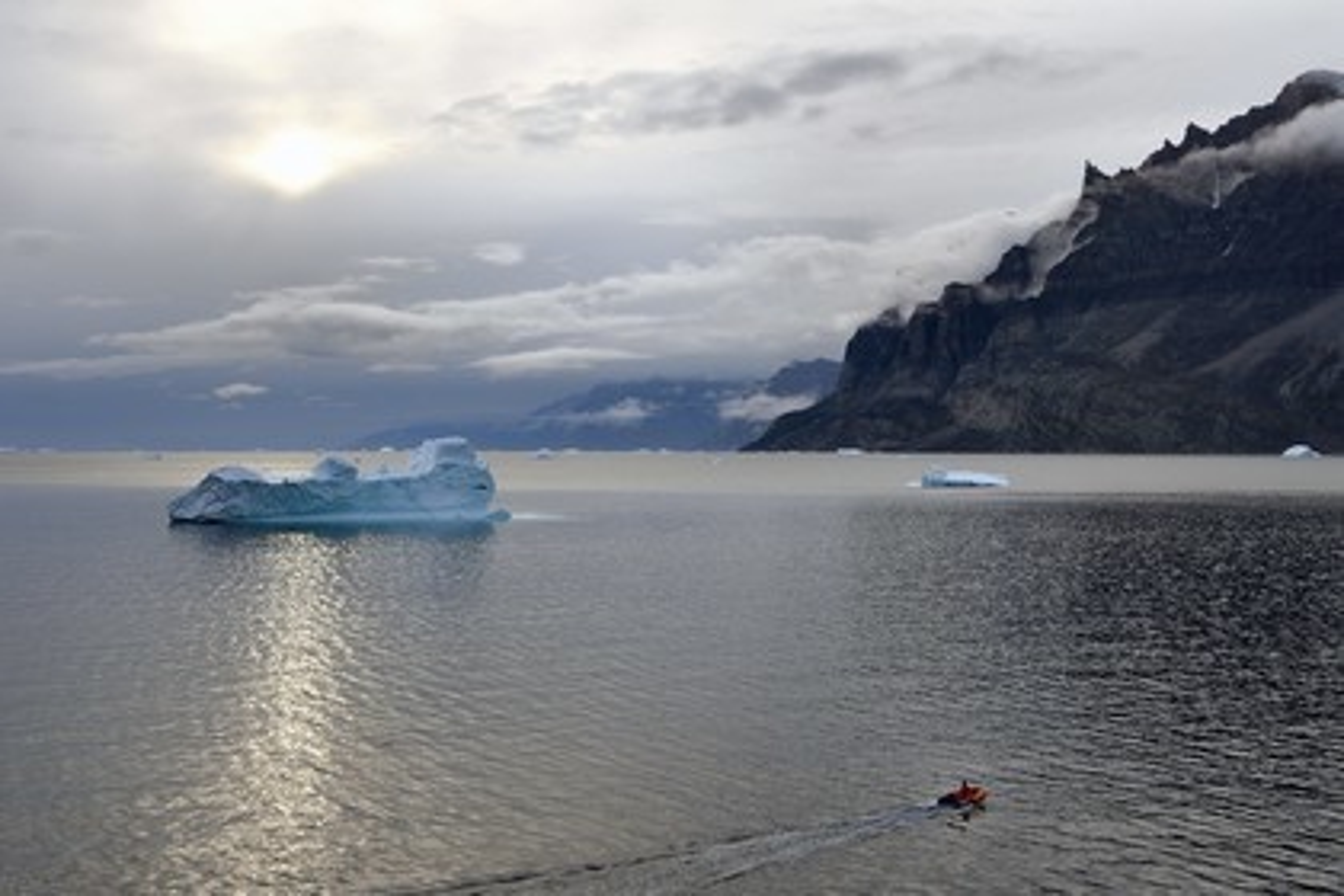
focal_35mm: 50
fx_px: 1867
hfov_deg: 39.6
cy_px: 448
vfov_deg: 27.0
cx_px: 672
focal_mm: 50
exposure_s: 1/250
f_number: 10
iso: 400
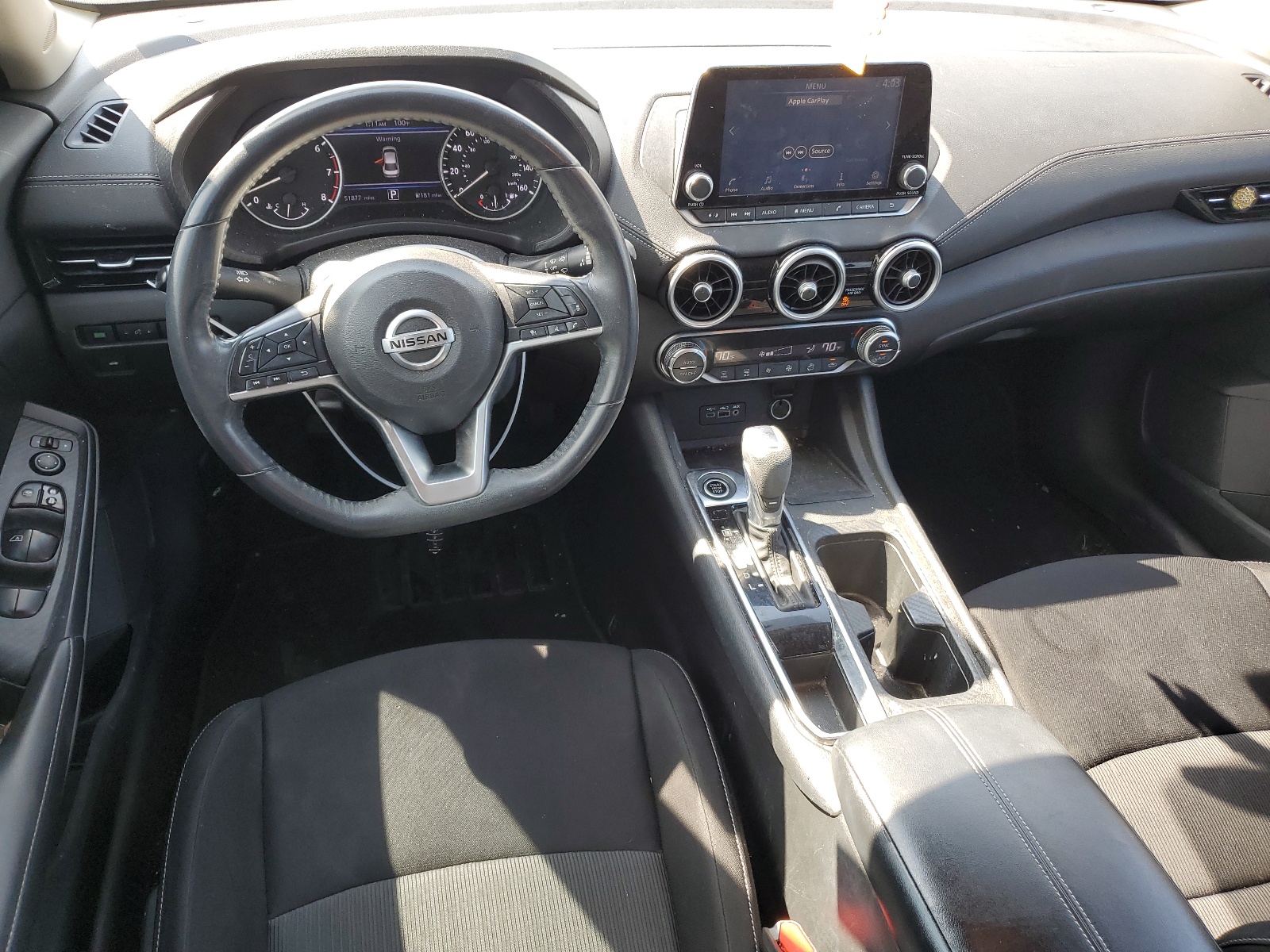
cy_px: 476
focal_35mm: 26
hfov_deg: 67.3
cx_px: 635
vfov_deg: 53.1
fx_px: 954
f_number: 1.5
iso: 50
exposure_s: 1/147
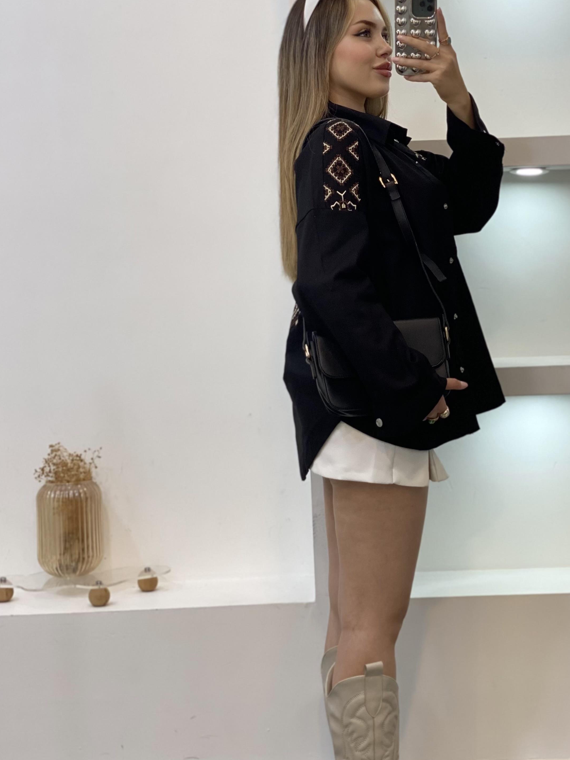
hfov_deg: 20.4
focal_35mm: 72
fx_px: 1581
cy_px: 385
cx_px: 389
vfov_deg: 27.0
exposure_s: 1/100
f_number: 2
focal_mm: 6
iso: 80
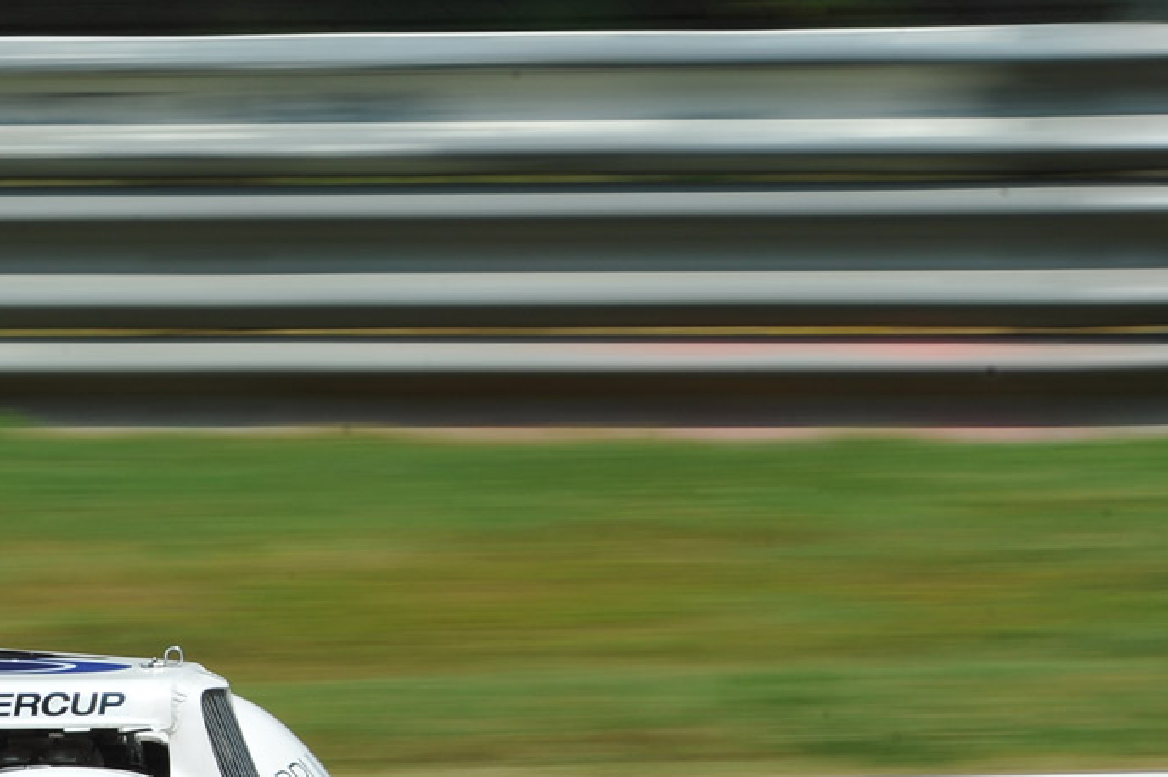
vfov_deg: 2.4
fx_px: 18711
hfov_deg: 3.6
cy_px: 908
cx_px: -241
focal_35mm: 577
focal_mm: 220
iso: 200
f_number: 20
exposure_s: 1/125
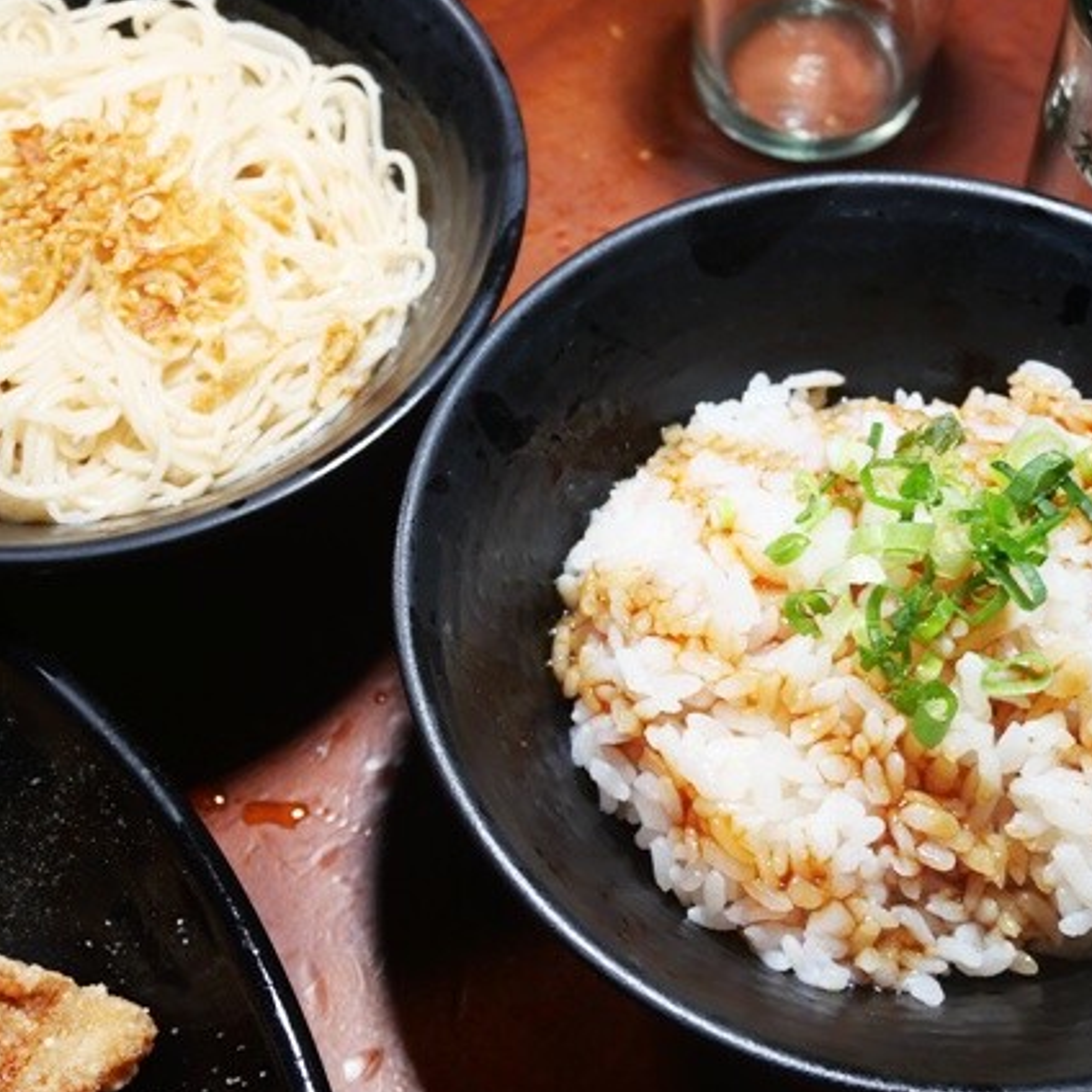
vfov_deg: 34.0
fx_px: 1785
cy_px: 513
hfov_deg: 34.0
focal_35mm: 50
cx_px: 485
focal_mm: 18
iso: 320
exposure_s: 1/60
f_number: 4.5
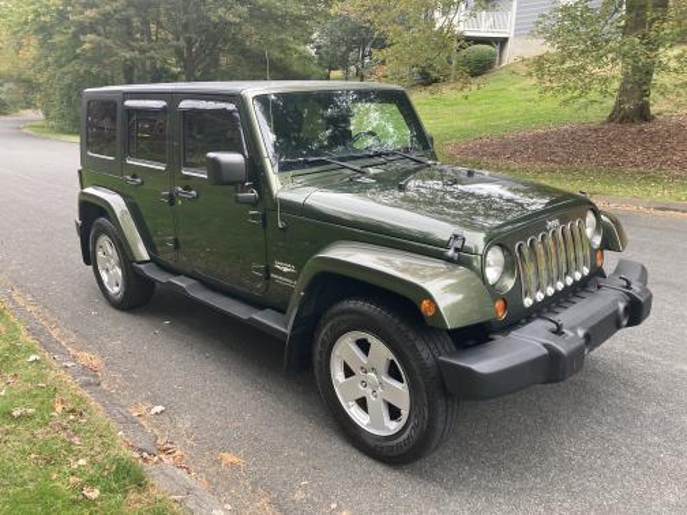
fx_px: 556
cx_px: 344
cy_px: 258
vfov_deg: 49.7
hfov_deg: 63.4
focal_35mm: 28
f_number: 1.8
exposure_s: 1/121
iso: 80
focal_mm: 3.99
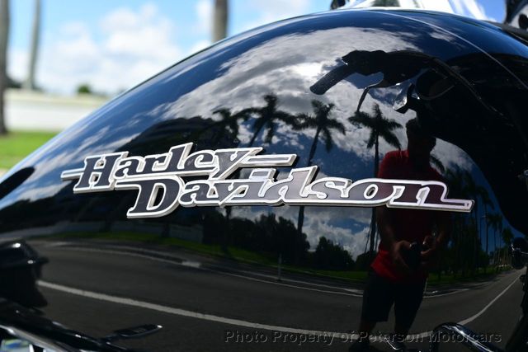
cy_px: 176
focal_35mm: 68
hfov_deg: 29.9
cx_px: 264
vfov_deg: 20.2
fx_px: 990
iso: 100
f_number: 7.1
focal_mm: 45
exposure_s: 1/200
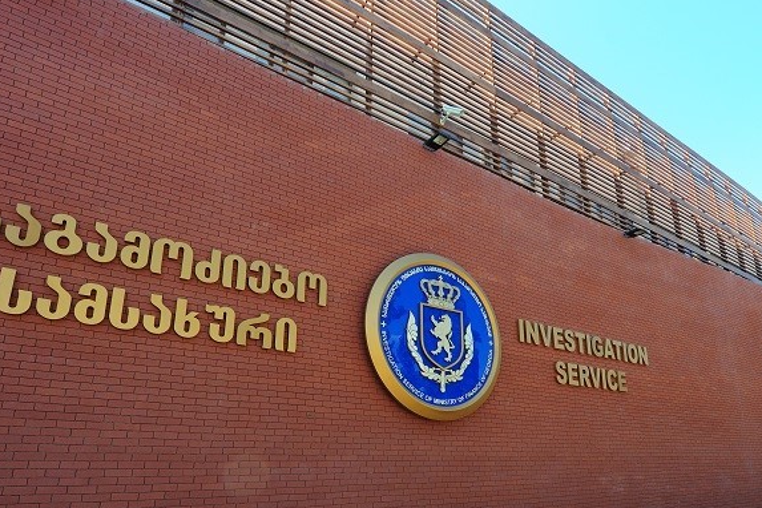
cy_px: 350
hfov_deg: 78.5
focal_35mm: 22
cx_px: 396
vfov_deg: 55.7
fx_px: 466
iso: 200
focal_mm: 15
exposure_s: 1/200
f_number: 5.6
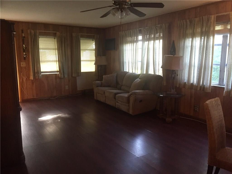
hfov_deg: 61.7
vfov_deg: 48.2
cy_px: 87
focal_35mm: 29
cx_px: 116
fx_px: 194
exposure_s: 1/30
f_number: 2.2
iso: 250
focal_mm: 4.15
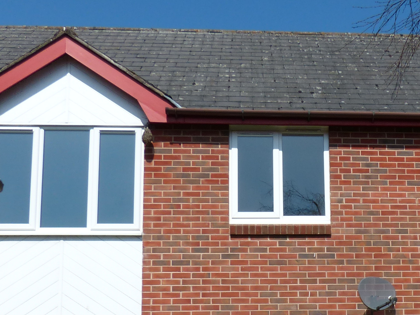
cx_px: 333
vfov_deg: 22.1
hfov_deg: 29.2
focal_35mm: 65
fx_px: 789
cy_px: 274
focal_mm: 4.5
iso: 100
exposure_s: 1/1300
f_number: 4
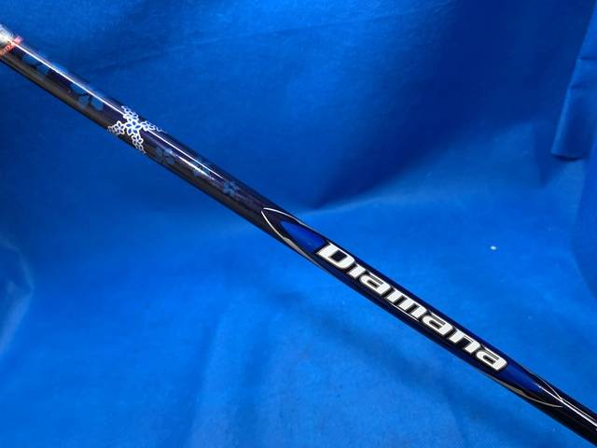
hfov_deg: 67.3
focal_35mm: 26
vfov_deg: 53.1
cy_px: 224
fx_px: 448
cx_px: 298
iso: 125
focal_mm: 4.25
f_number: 1.8
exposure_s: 1/60
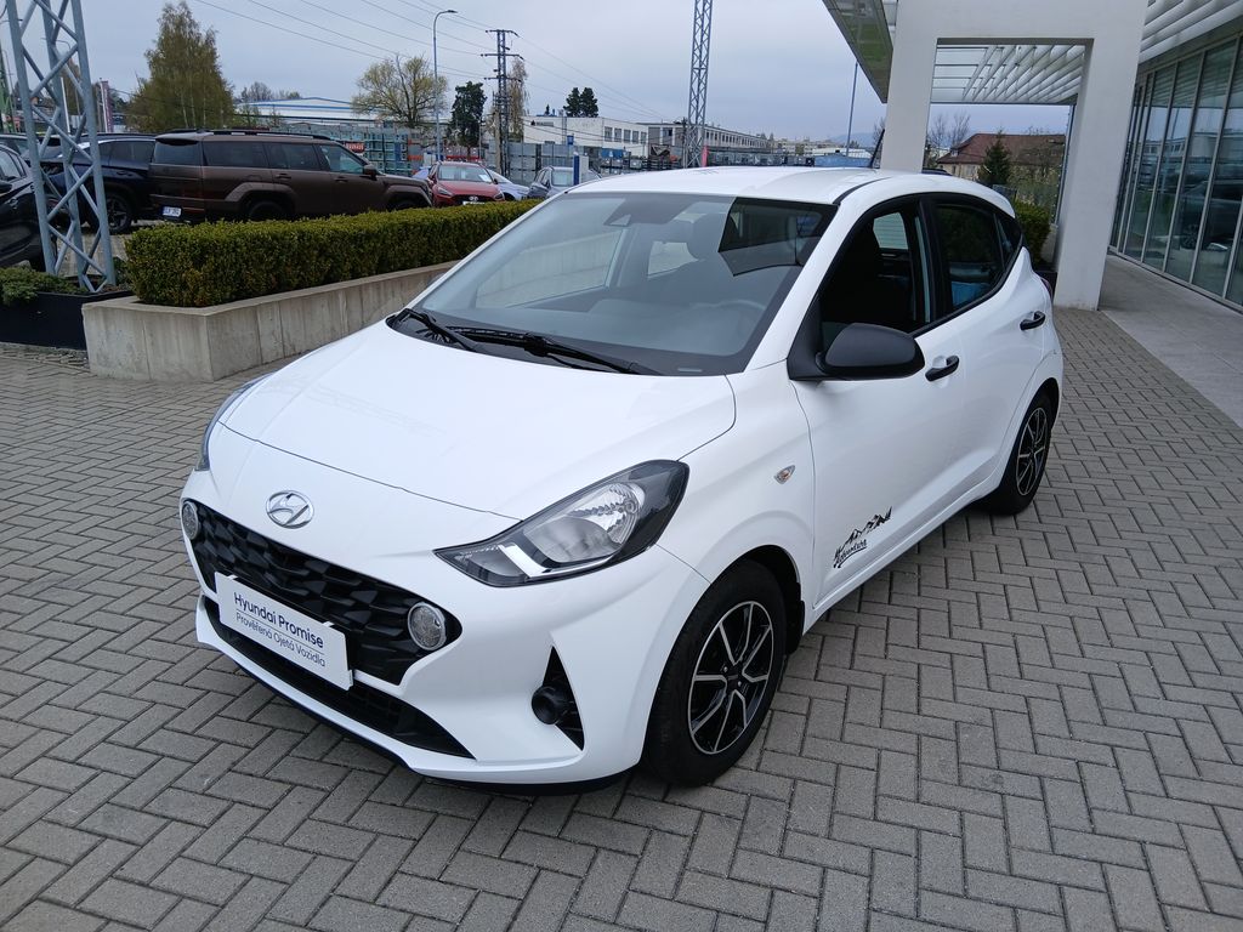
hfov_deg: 67.3
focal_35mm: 26
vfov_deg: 53.1
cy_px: 466
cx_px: 622
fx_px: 934
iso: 20
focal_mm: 3.98
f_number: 1.8
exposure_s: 1/307
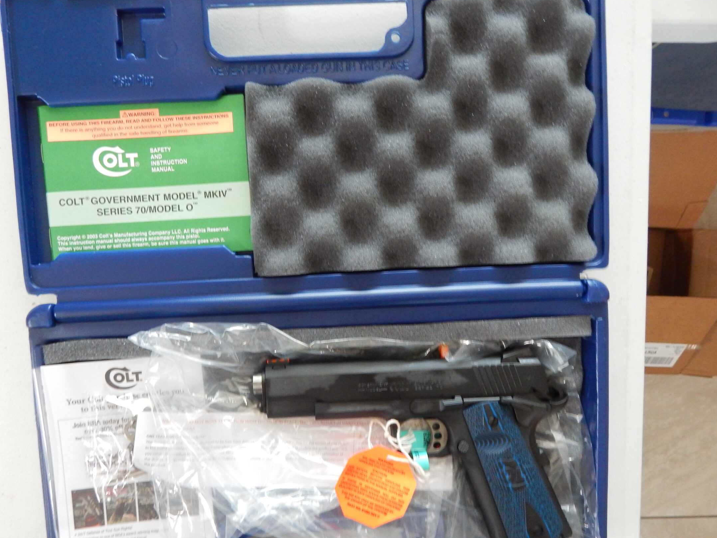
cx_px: 330
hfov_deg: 67.2
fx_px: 539
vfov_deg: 52.9
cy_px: 308
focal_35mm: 26
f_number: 3
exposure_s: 1/15
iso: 400
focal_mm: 4
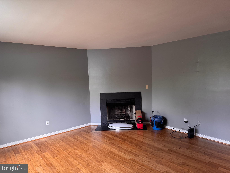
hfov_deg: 71.6
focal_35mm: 24
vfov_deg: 56.8
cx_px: 115
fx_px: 159
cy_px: 86
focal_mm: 6.76
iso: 200
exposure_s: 1/76
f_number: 1.78
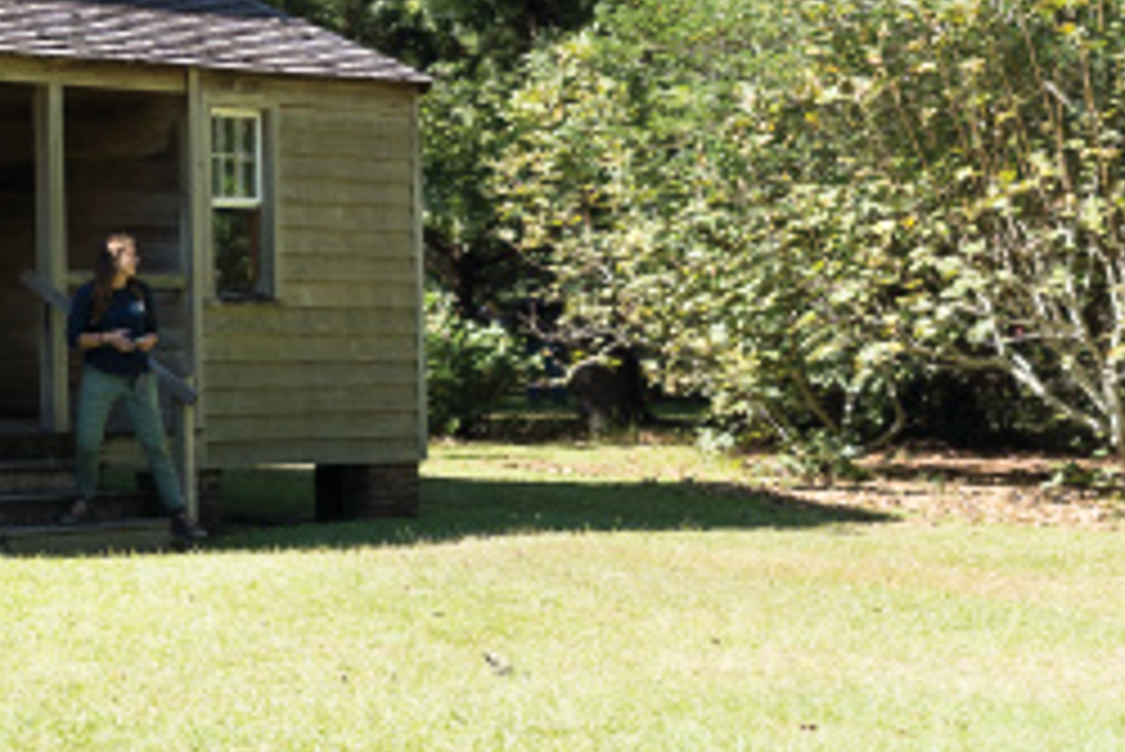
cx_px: -999
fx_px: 4002
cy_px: -214
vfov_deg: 10.5
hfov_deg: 13.9
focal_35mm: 128
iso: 200
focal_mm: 32
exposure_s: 1/1250
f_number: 2.8
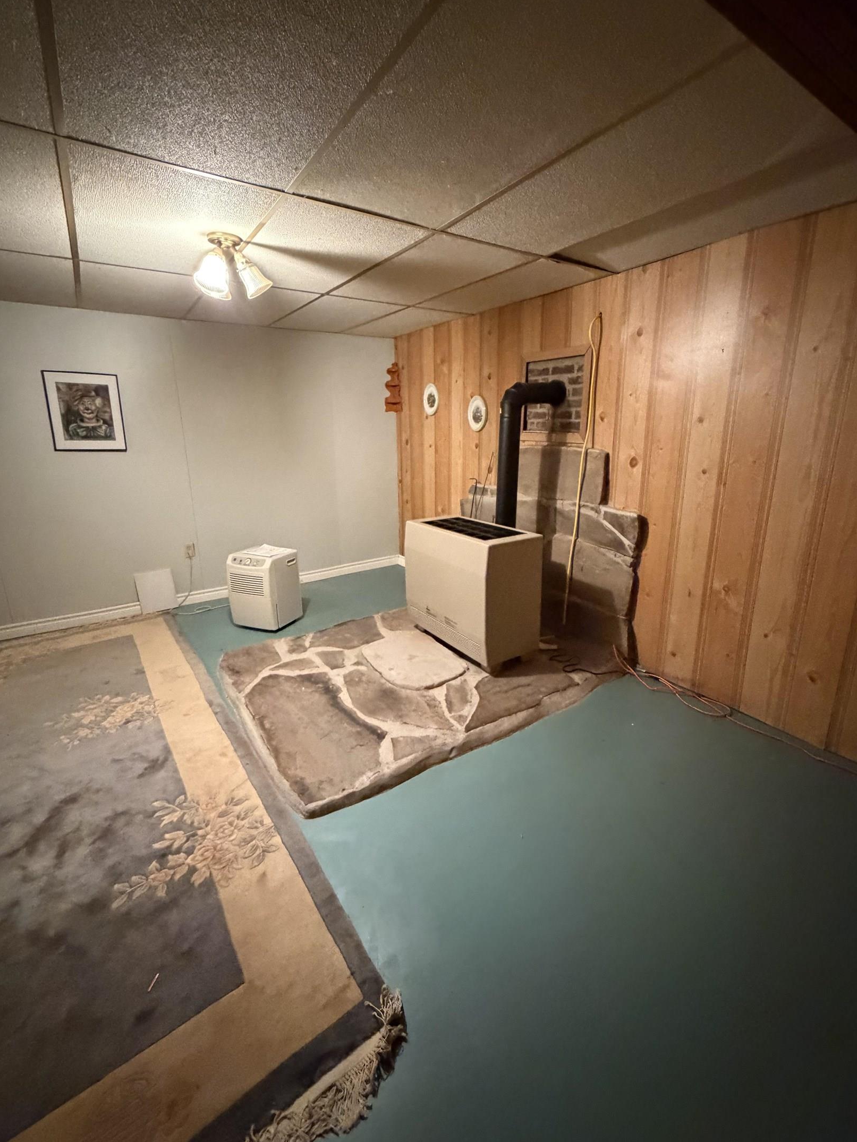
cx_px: 440
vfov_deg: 98.1
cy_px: 556
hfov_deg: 81.7
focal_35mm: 15
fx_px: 495
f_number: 2.2
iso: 1250
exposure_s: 1/40
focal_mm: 2.22
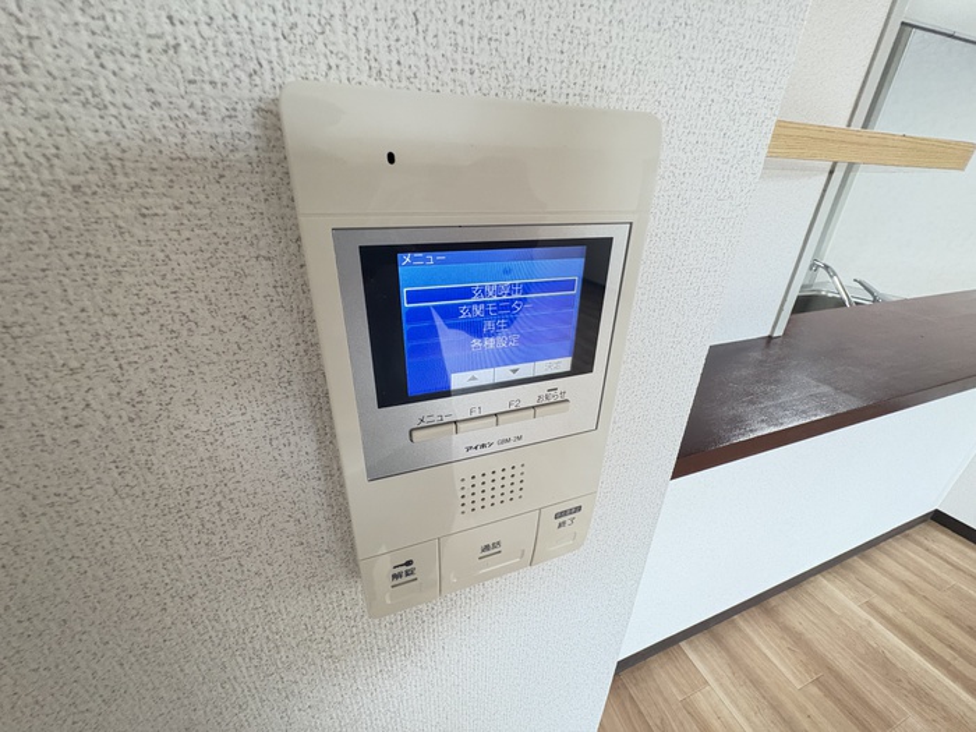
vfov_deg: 85.7
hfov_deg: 102.1
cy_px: 366
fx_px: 395
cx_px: 488
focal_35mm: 14
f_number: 2.2
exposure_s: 1/60
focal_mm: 2.22
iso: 500
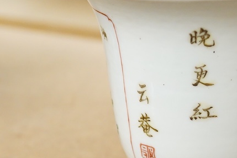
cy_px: 93
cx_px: 213
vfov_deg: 11.6
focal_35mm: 118
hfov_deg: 17.1
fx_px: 777
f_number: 5
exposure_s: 1/160
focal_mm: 30
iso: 3200
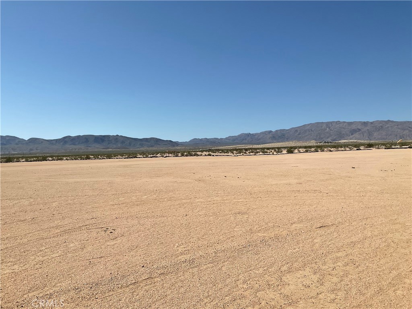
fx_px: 345
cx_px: 206
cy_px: 154
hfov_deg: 61.7
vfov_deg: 48.2
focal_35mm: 29
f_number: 1.8
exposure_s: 1/4785
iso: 20
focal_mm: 3
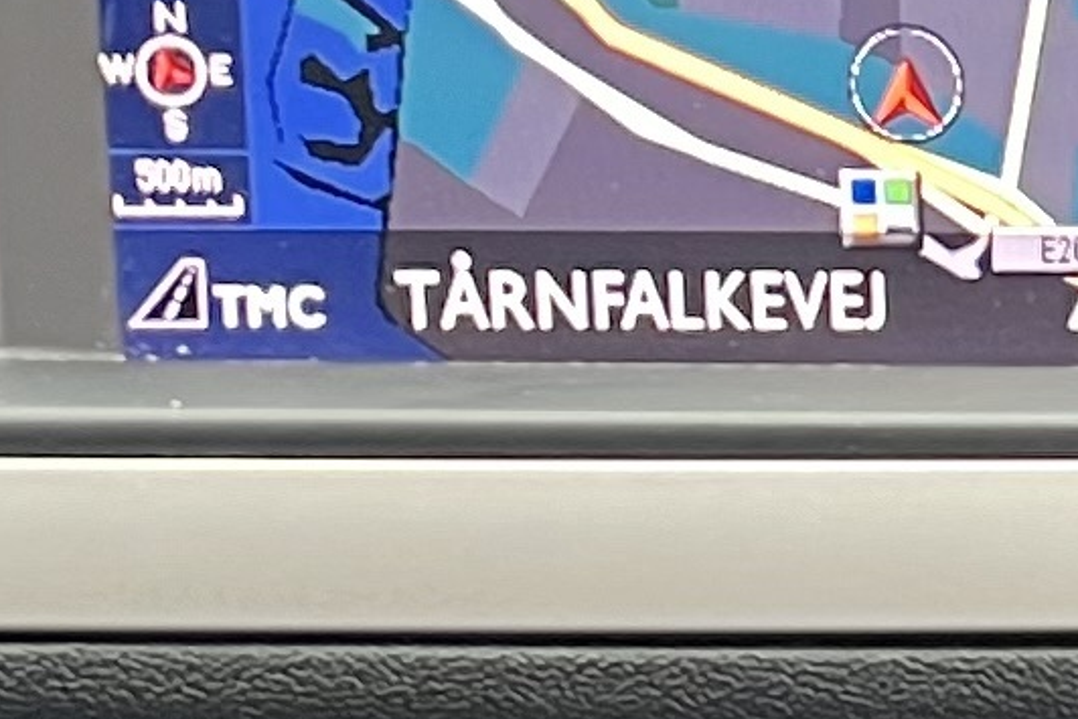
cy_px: 1608
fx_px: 6140
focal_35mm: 205
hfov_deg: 9.7
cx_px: 1647
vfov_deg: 6.4
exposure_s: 1/60
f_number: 1.5
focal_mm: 5.7
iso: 200
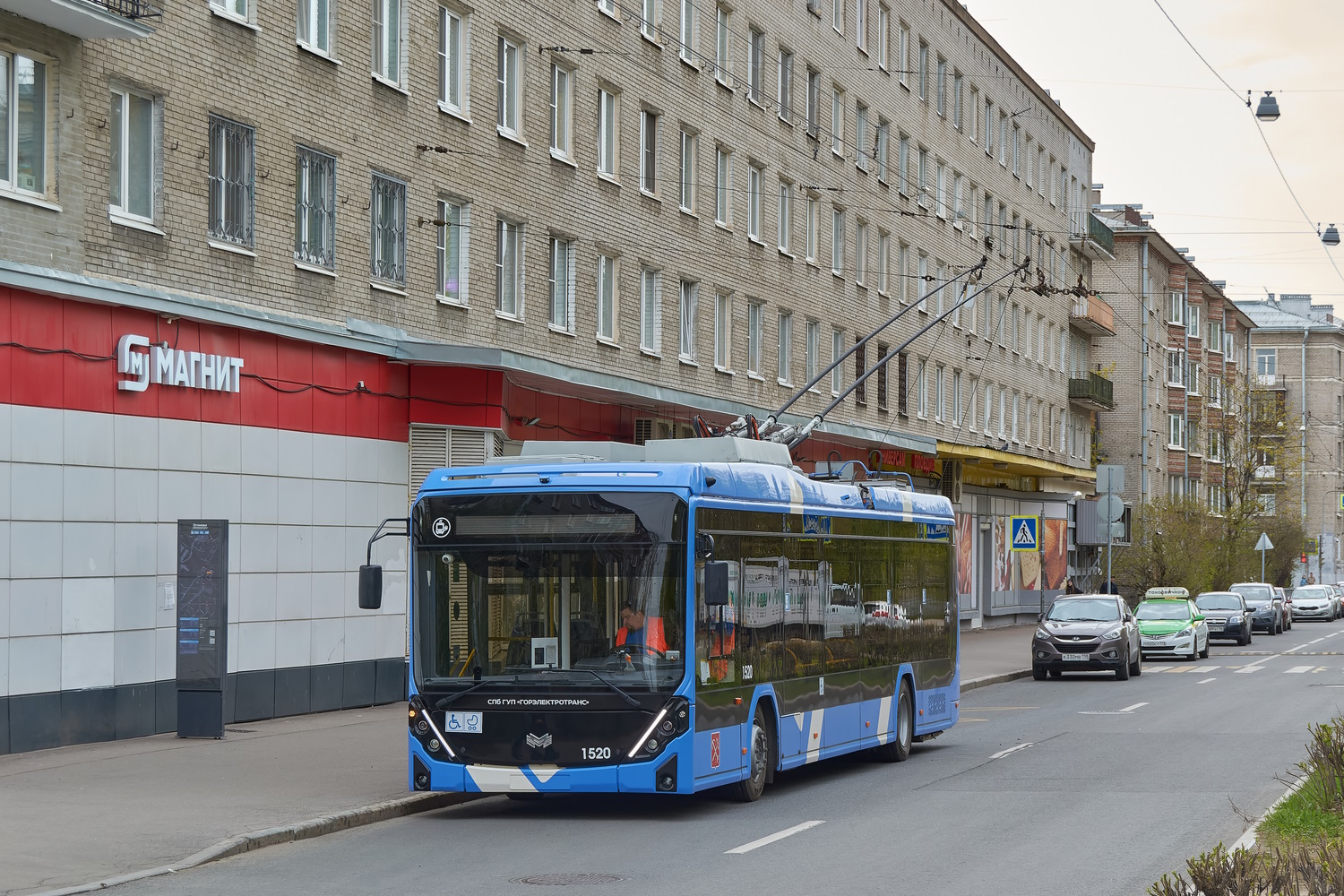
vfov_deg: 17.5
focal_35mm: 78
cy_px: 448
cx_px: 672
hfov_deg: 26.0
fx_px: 2912
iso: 220
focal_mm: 52
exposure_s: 1/250
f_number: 6.3
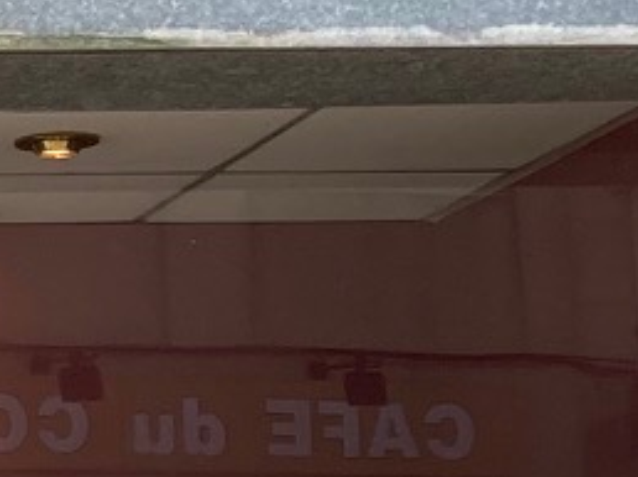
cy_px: 623
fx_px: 4033
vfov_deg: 6.7
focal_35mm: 219
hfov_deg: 8.2
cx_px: -952
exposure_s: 1/800
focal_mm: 3.99
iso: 20
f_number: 1.8
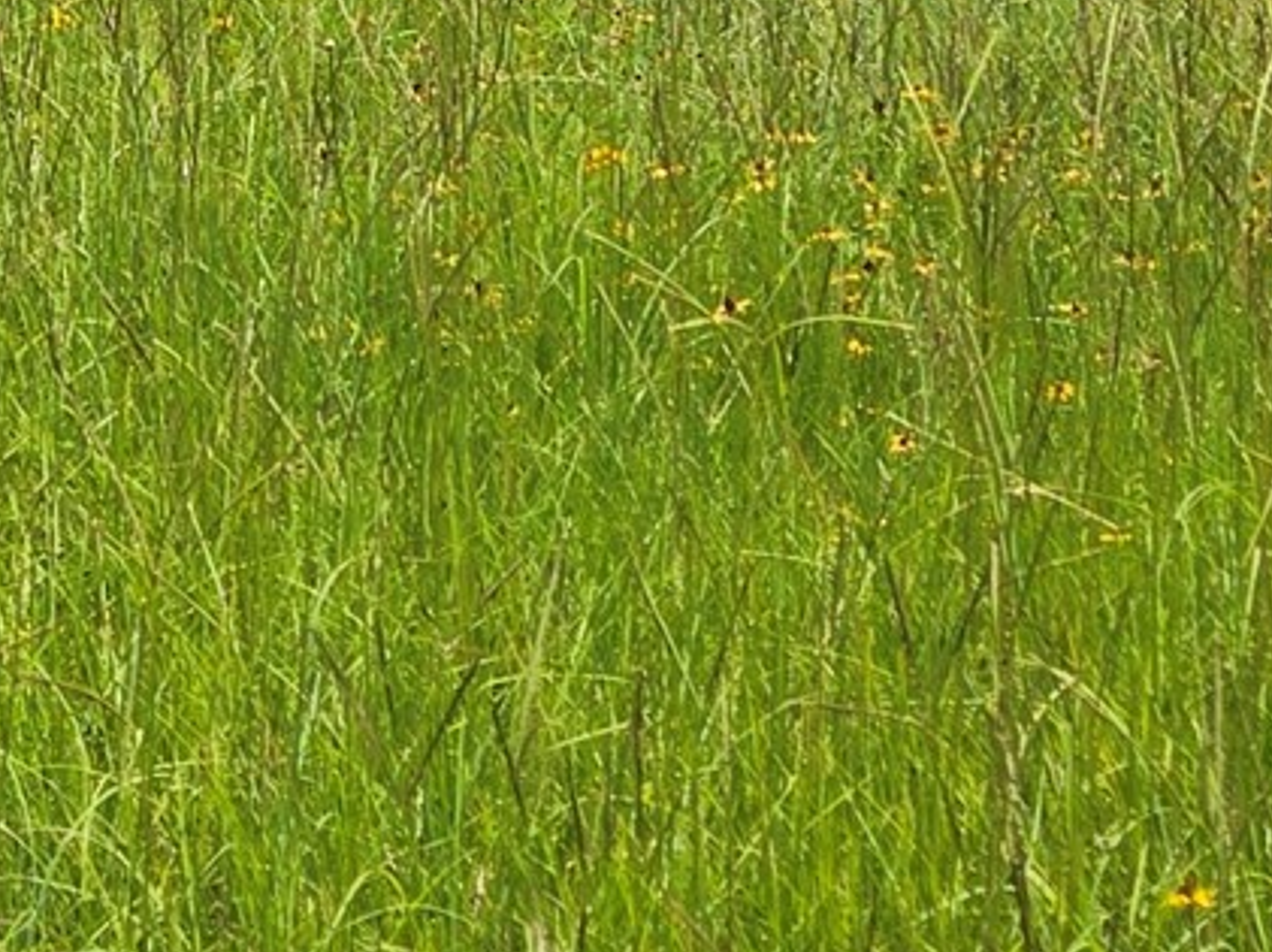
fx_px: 4112
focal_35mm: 112
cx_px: 103
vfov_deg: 12.3
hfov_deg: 17.3
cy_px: -623
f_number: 1.8
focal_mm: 5.4
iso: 80
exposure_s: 1/6034
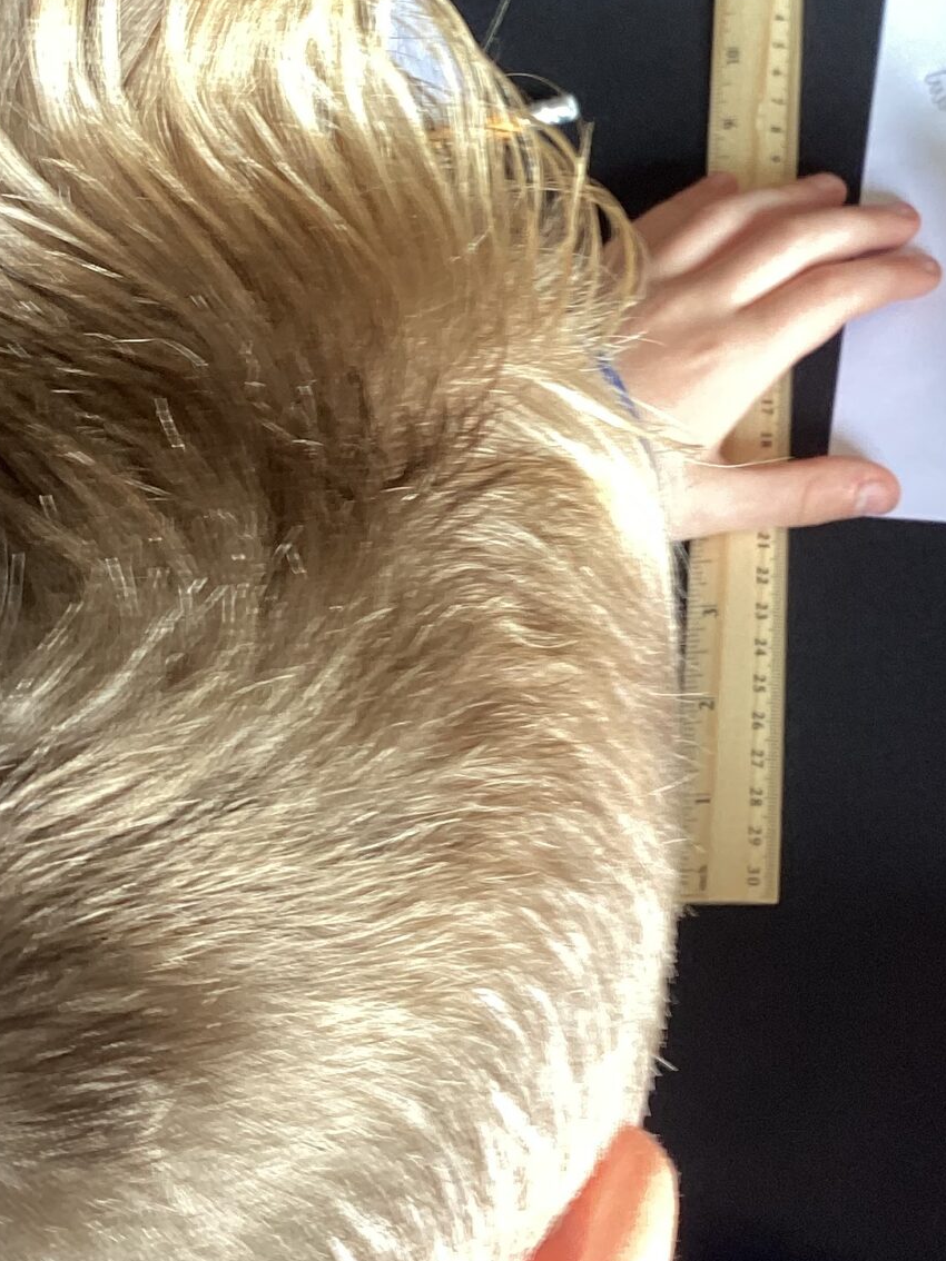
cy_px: 326
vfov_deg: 27.4
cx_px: 1003
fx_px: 2552
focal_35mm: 70
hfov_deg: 20.2
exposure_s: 1/50
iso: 64
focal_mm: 3.3
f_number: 2.4
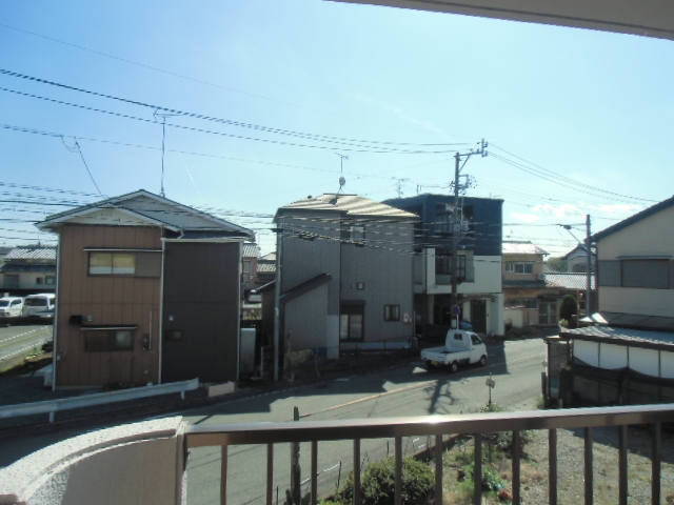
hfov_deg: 71.6
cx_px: 337
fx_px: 467
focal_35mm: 24
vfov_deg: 56.8
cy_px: 252
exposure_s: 1/800
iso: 64
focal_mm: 4.24
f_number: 3
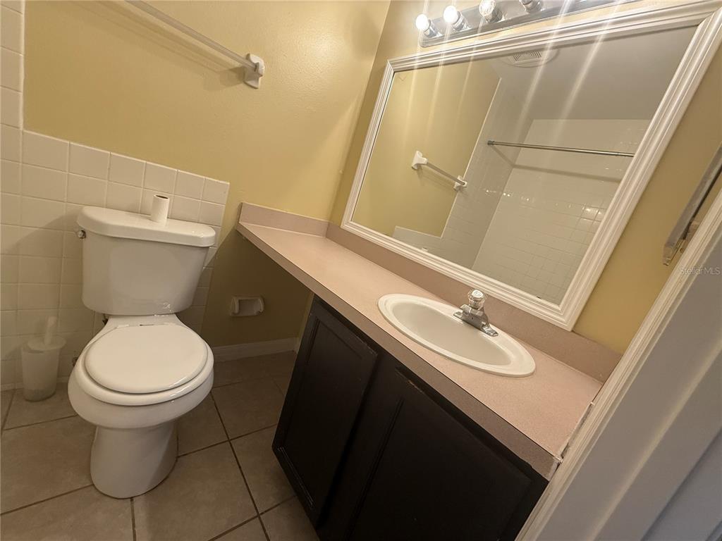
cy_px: 270
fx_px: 292
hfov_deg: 102.1
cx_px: 361
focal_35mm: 14
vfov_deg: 85.7
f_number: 2.2
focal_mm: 2.22
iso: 200
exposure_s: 1/120
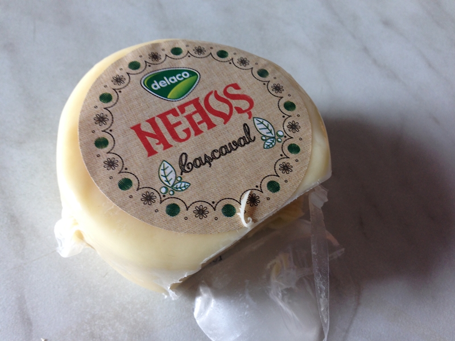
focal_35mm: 33
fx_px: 434
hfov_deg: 55.4
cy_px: 170
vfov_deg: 42.9
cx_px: 228
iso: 50
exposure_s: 1/24
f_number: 2.4
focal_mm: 4.12
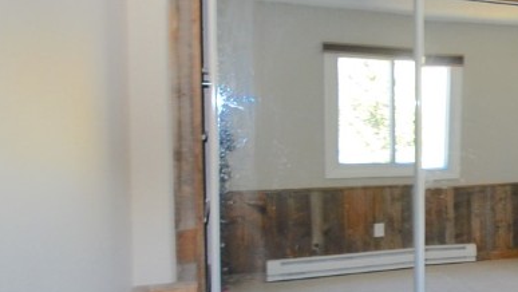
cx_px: 602
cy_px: 127
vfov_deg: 25.4
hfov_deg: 35.6
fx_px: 646
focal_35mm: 47
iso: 500
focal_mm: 10
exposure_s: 1/60
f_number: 3.5
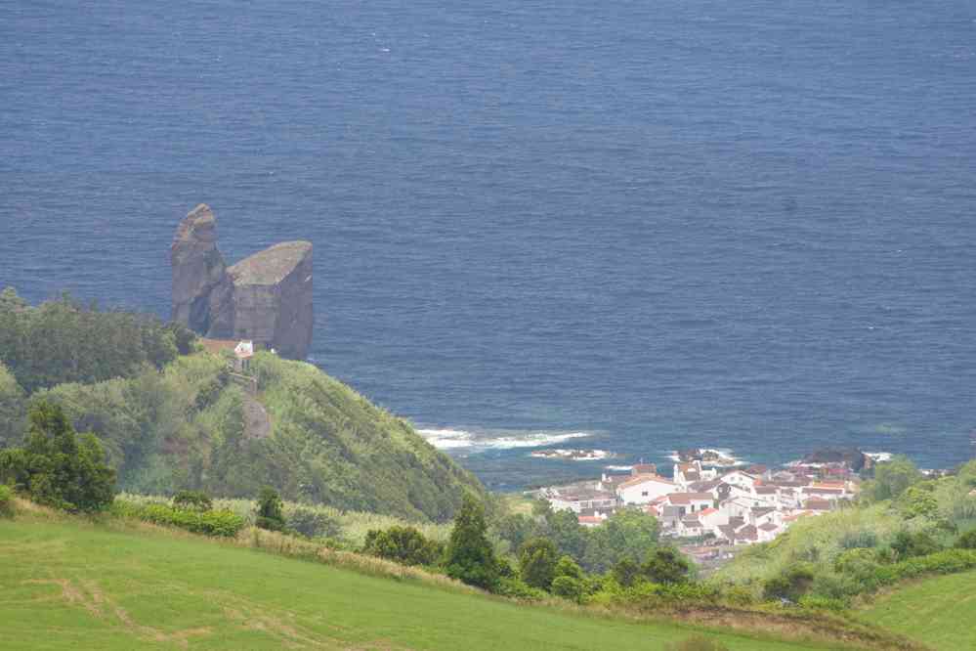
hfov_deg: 4.6
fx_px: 12199
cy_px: 326
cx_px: 488
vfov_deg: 3.1
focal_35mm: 450
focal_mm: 300
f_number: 9
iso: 800
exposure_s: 1/320
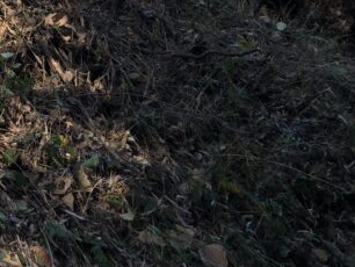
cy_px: -27
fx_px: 770
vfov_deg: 18.9
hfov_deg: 22.8
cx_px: -119
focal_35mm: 75
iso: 20
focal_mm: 3.99
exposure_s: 1/759
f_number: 1.8
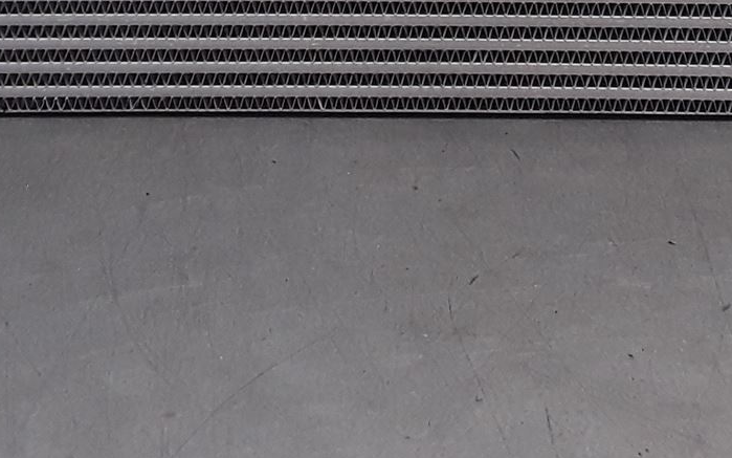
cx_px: 390
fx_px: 1736
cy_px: -327
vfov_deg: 13.7
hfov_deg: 23.8
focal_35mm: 87
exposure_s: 1/186
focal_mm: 2.91
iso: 100
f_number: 1.9
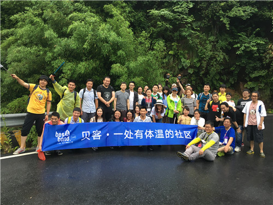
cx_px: 136
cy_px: 102
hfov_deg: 61.7
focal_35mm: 29
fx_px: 229
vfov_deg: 48.2
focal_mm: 4.15
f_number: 2.2
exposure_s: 1/33
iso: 25
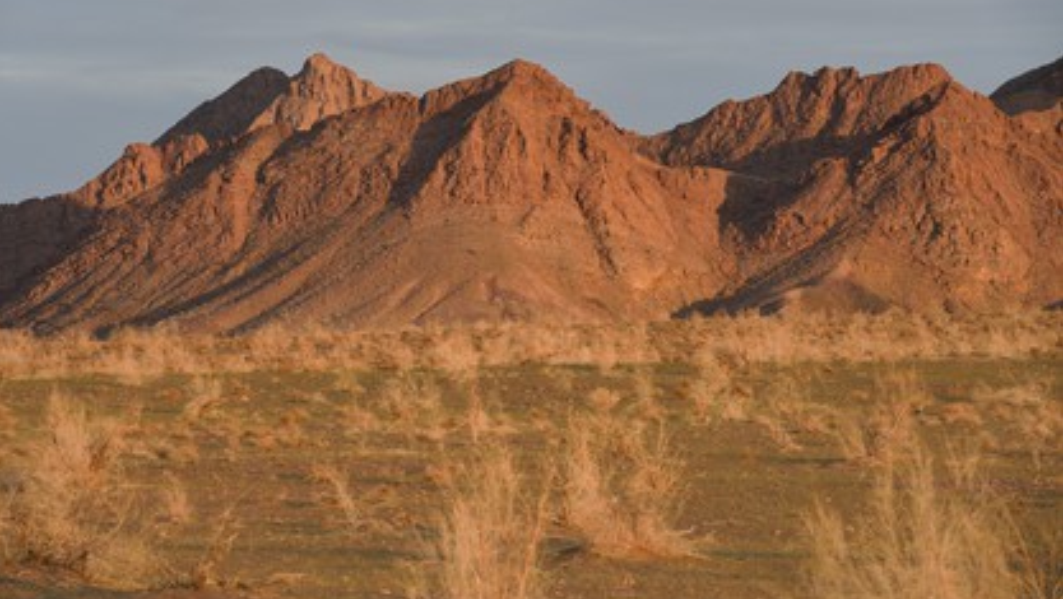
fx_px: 5950
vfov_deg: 5.8
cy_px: 275
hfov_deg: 10.2
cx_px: 530
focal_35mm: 211
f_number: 9
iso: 640
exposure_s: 1/200
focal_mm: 200
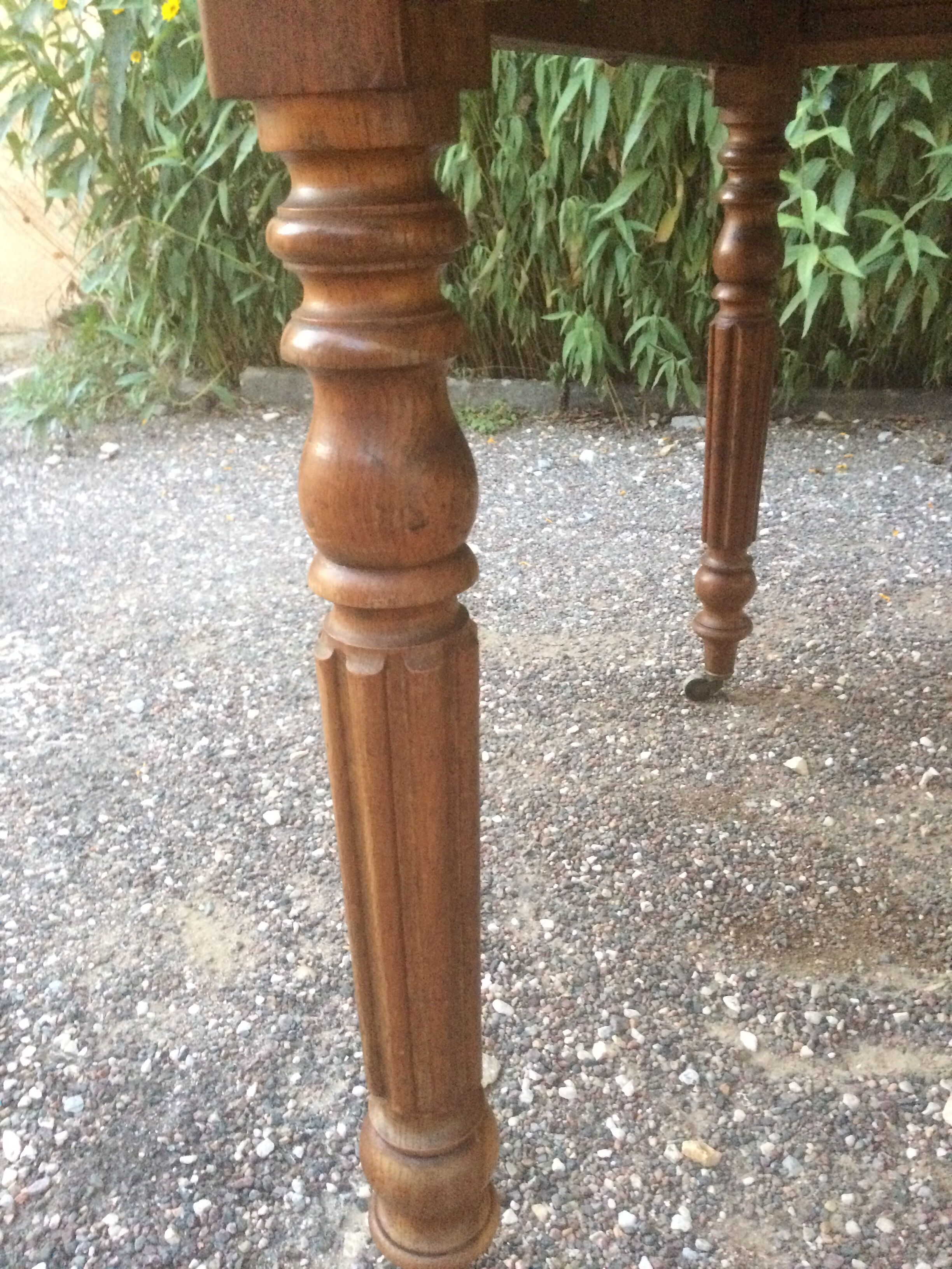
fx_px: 1063
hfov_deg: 48.2
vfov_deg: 61.7
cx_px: 476
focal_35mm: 29
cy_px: 634
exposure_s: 1/25
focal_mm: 4.15
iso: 320
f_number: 2.2
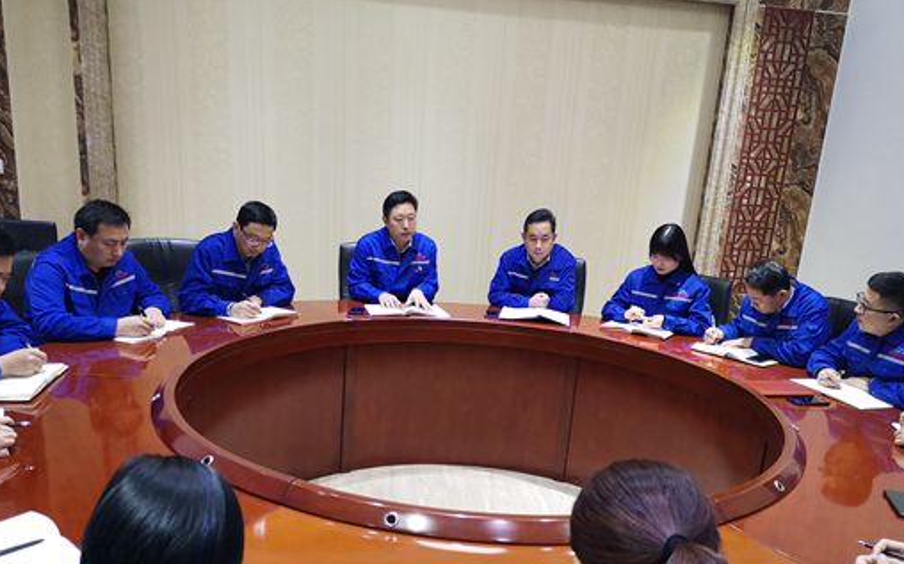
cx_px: 464
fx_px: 763
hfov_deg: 61.2
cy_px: 362
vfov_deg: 40.2
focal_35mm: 31
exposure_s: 1/33.3
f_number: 1.8
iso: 200
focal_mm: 3.95
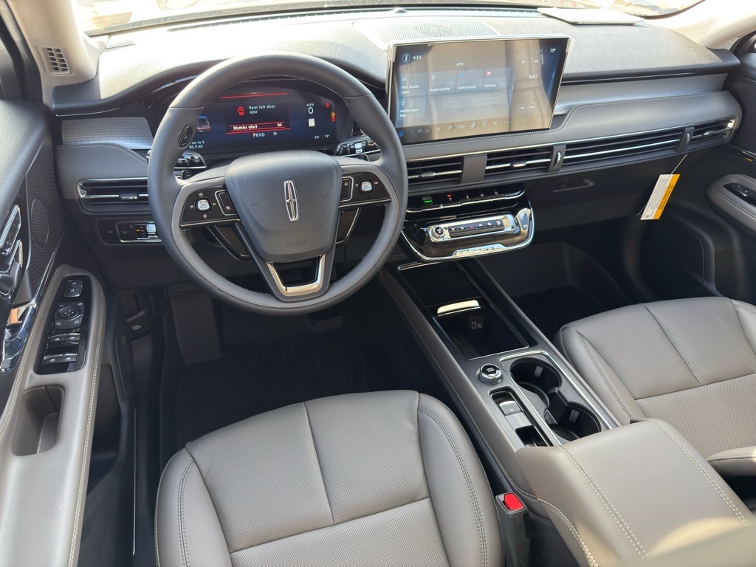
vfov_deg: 56.8
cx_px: 378
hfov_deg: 71.6
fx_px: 524
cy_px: 284
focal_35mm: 24
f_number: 1.78
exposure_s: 1/156
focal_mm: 6.76
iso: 200
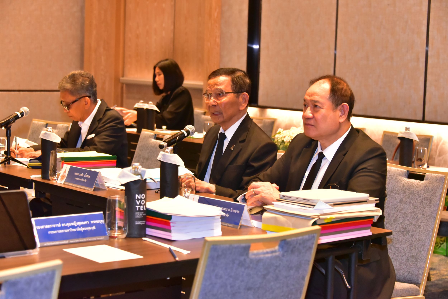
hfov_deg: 26.0
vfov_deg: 17.5
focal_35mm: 78
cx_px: 224
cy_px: 150
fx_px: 971
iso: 10000
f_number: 5.6
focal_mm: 78
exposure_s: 1/200
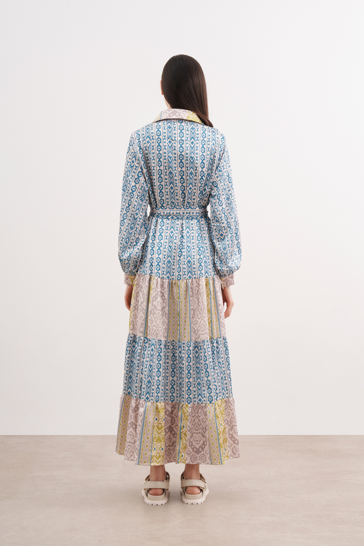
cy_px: 273
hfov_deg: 26.5
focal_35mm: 51
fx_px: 773
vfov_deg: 38.9
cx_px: 182
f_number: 11
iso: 400
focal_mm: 51
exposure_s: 1/160
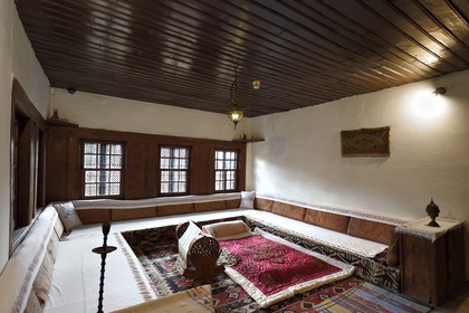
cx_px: 234
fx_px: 248
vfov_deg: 64.6
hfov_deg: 86.9
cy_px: 156
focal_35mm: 19
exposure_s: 1/15
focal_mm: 19
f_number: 5.6
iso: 800
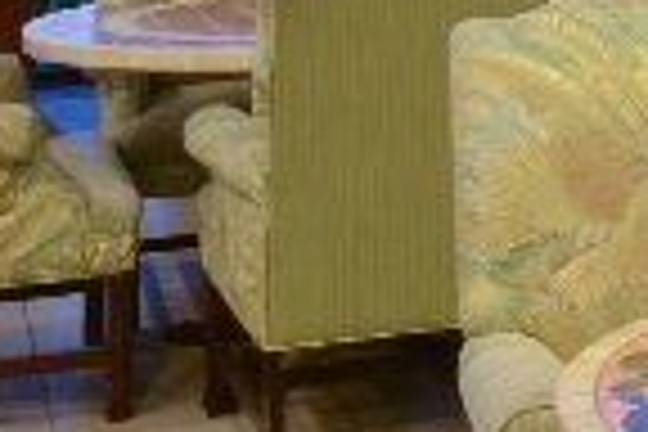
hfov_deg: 14.9
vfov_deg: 10.5
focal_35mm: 125
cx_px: 1048
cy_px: -297
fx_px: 2246
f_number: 25
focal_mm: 15
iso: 100
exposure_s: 20
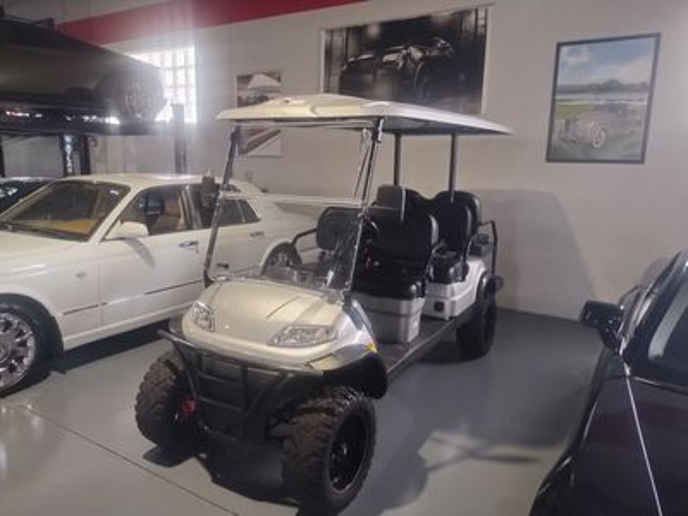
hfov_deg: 69.4
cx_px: 344
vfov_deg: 54.9
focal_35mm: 25
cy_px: 258
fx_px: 497
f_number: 1.7
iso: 105
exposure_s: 1/60
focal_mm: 4.71
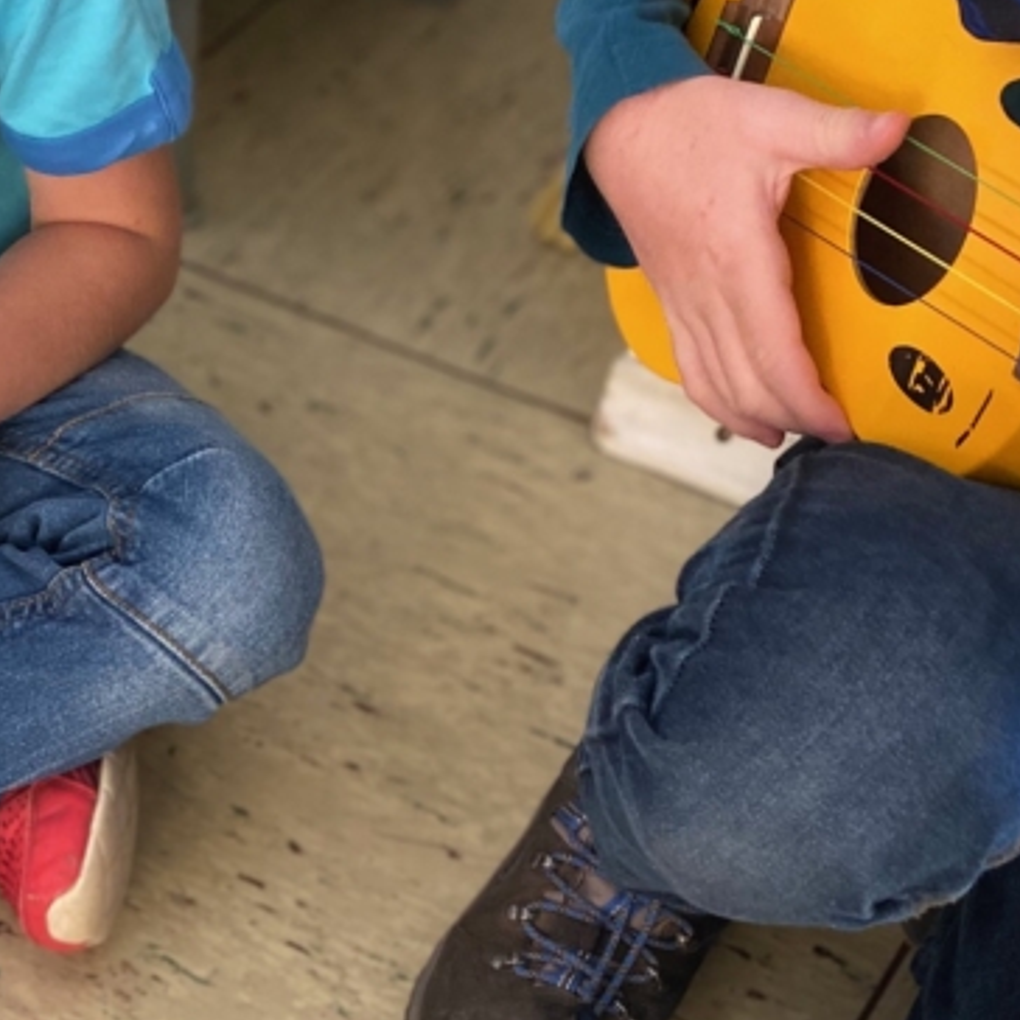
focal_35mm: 65
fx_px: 2167
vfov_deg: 25.1
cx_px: 143
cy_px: 1035
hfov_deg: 25.8
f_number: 1.8
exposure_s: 1/60
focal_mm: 4.25
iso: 160
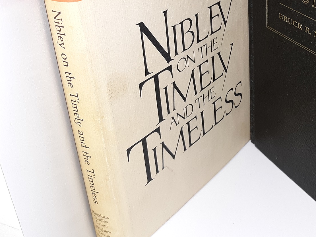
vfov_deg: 27.5
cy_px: 51
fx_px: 475
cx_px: 258
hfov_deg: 35.5
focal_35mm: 52
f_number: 1.7
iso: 50
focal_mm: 3.7
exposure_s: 1/60
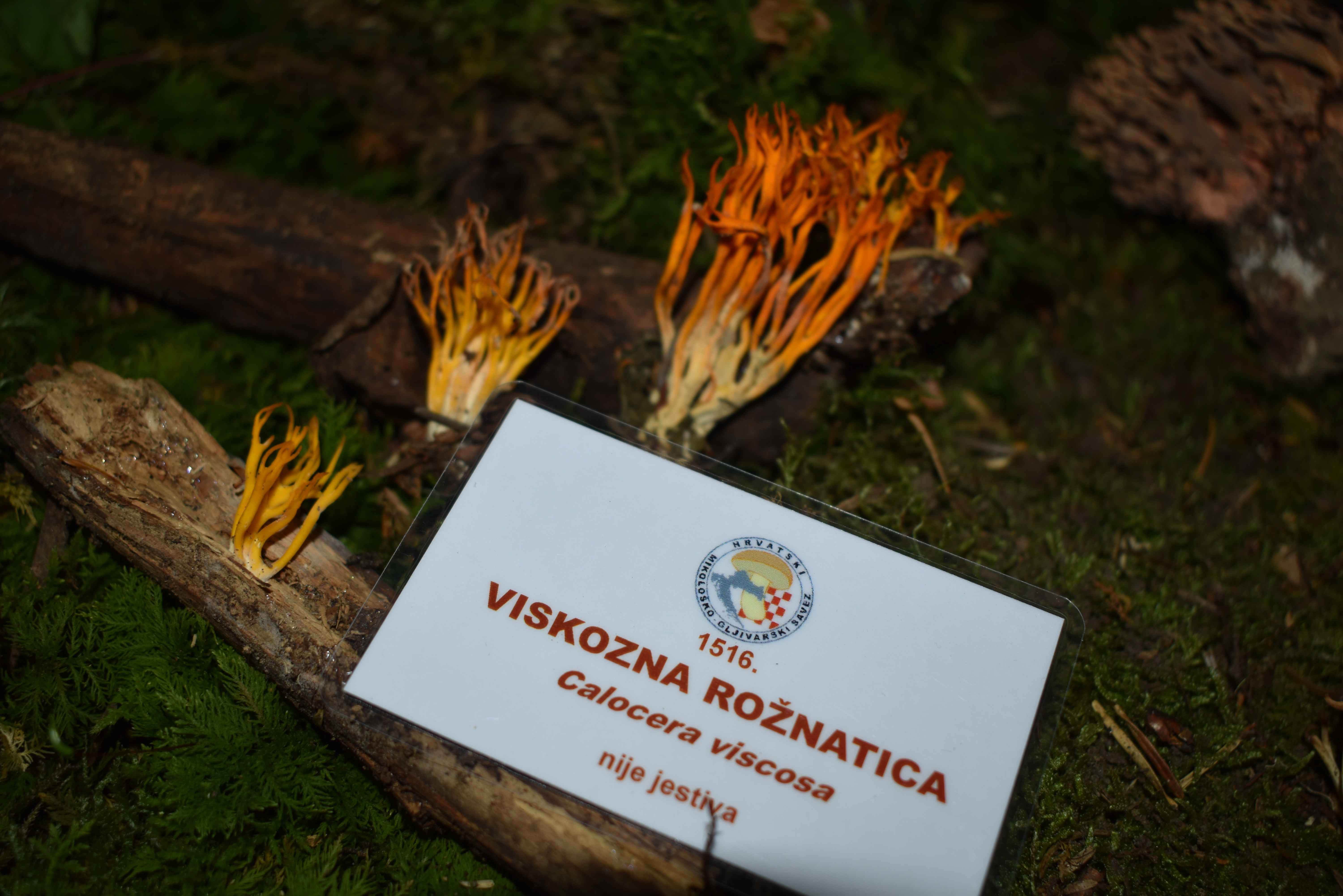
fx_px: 1455
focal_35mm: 39
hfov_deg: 49.6
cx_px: 672
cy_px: 448
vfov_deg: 34.2
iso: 100
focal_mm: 26
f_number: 4
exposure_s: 1/60
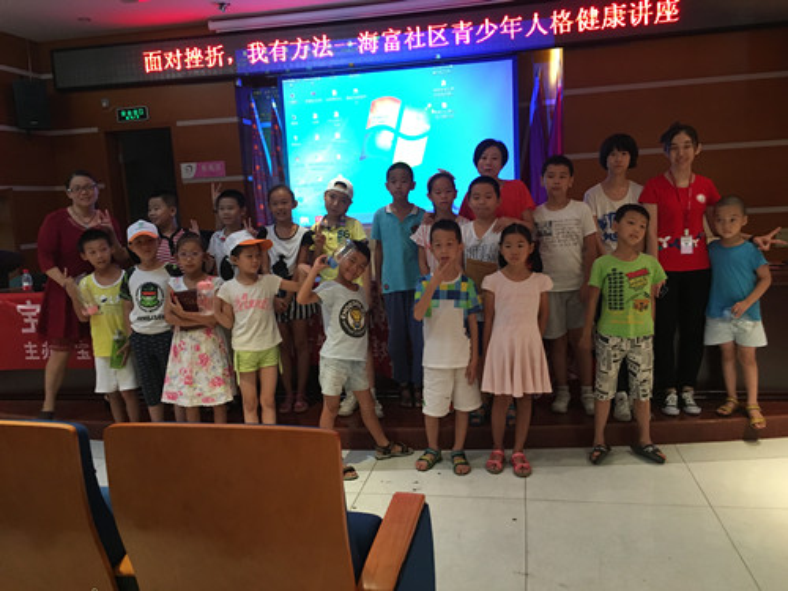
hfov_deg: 61.7
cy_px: 296
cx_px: 394
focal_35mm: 29
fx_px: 660
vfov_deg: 48.2
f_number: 2.2
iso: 200
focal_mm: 4.15
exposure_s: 1/33
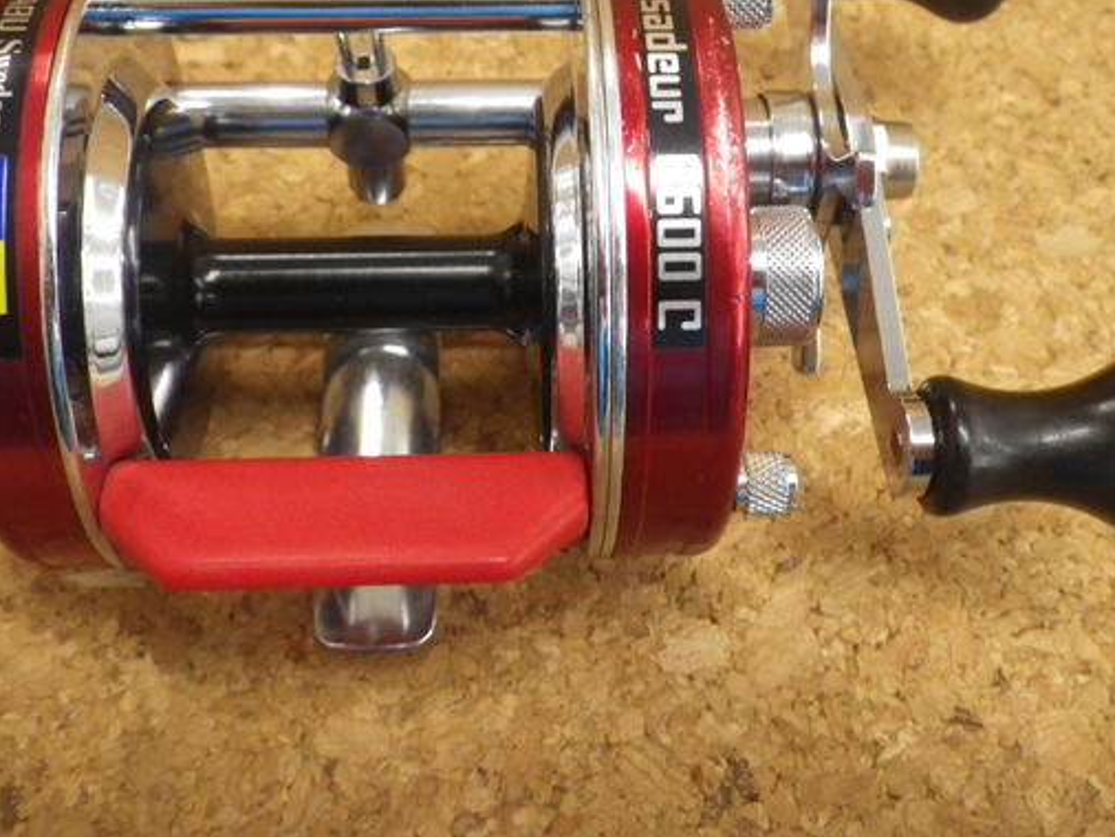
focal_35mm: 43
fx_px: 1386
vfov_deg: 33.4
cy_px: 311
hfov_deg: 43.8
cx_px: 560
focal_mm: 6.1
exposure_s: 1/50
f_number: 3.8
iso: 500
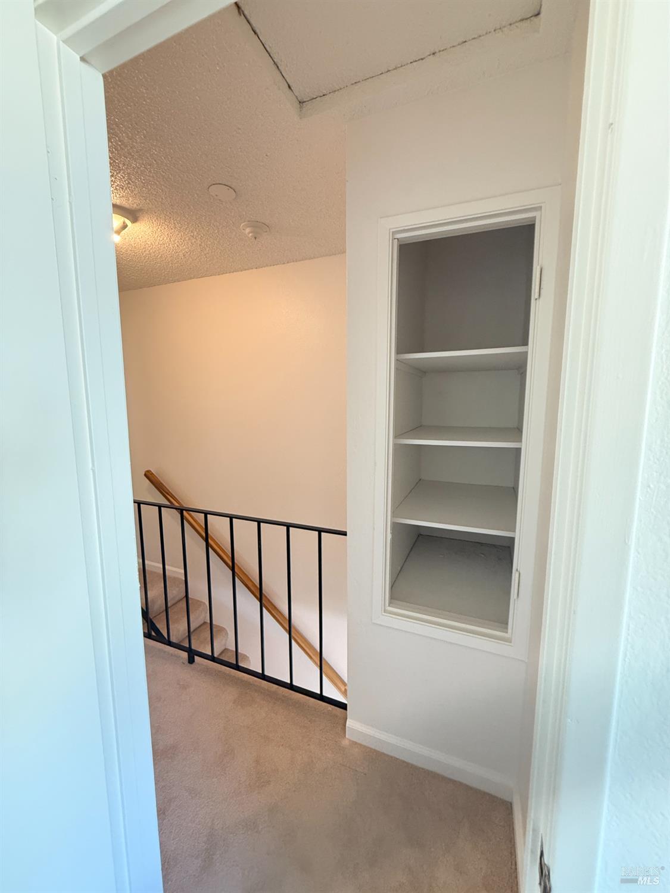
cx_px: 335
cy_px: 446
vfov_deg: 102.1
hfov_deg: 85.7
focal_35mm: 14
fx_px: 361
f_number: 2.2
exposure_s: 1/60
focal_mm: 2.22
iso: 400
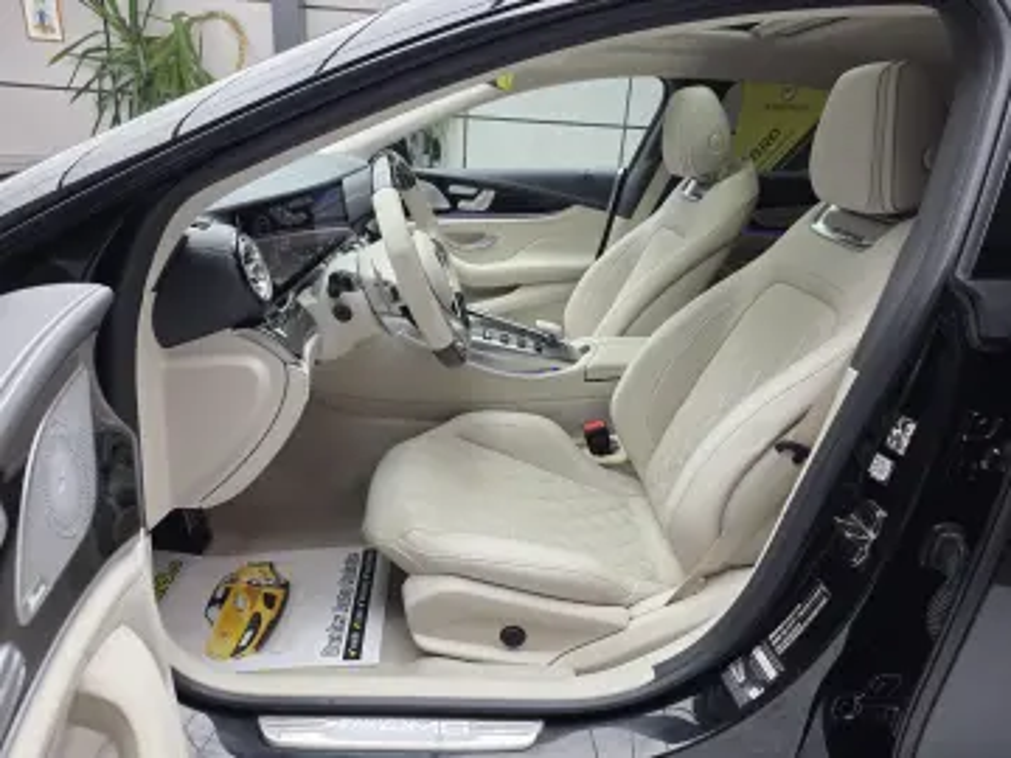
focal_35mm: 23
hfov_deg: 73.9
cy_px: 379
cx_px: 506
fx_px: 672
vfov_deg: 58.9
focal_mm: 6.25
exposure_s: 1/100
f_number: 1.7
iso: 50
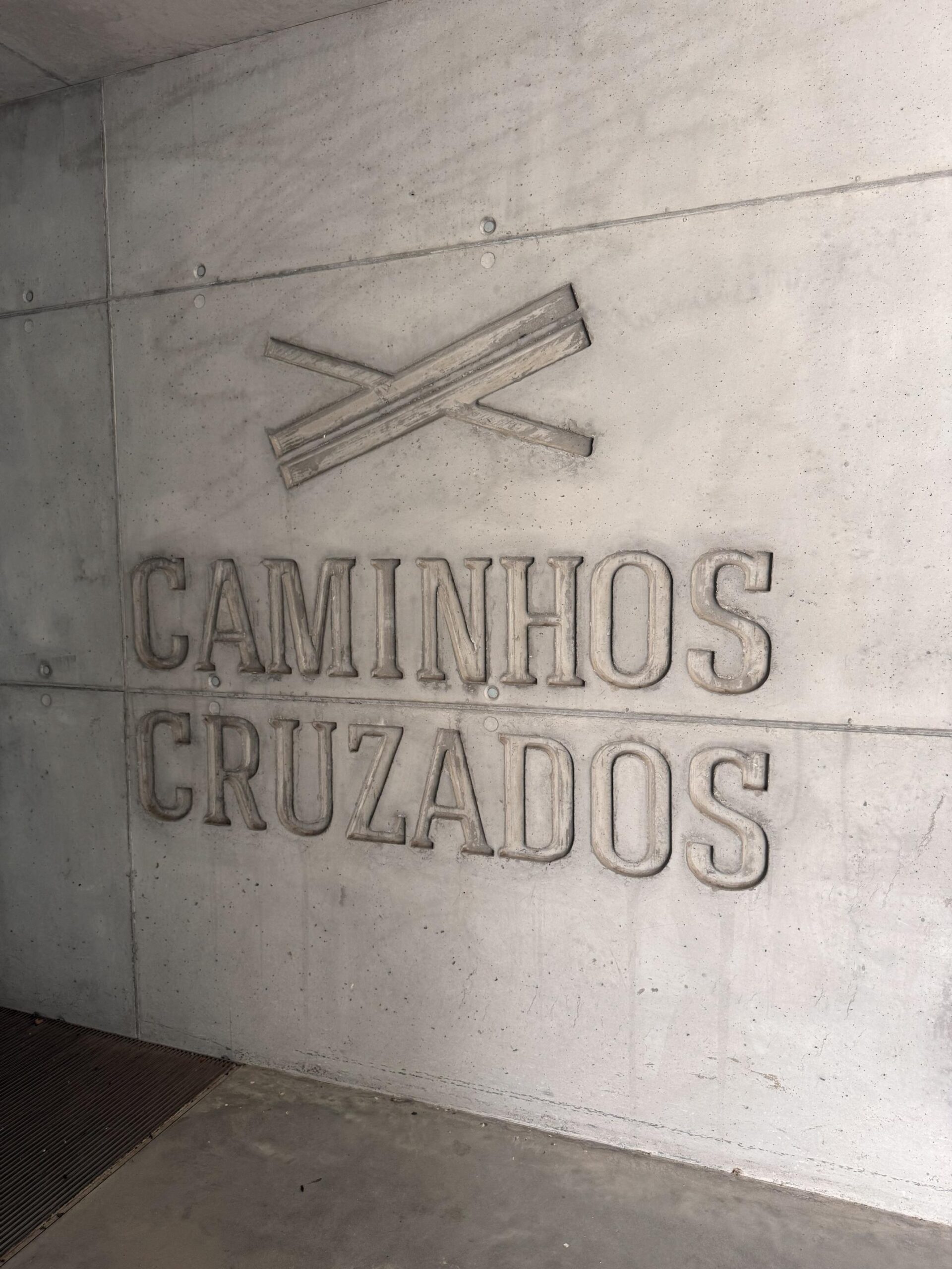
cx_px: 476
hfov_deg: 56.8
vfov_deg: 71.6
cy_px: 634
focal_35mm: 24
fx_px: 880
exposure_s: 1/121
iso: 125
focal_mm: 6.76
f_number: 1.78
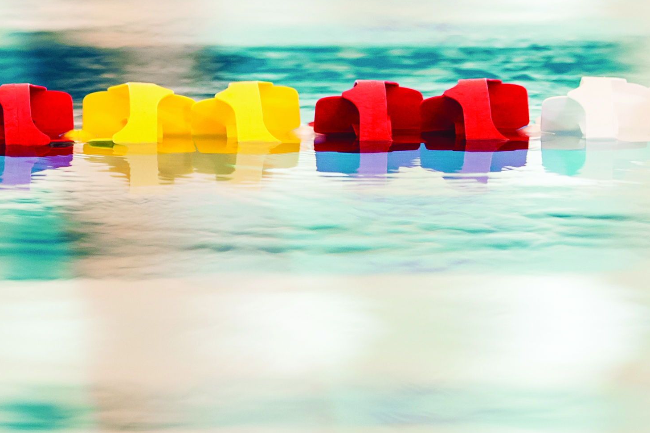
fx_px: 10285
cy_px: 141
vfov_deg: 2.4
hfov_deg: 3.6
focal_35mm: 570
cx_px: 247
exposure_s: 1/500
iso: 1600
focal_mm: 200
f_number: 2
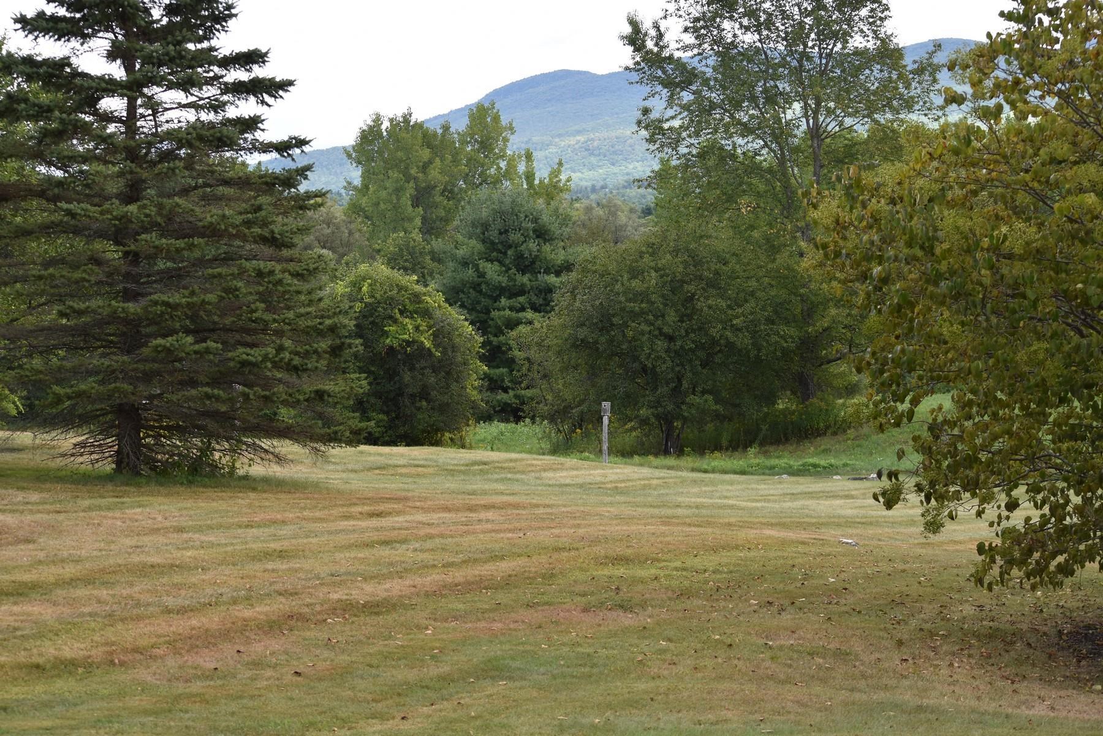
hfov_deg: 24.6
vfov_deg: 16.6
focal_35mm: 82
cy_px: 368
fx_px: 2528
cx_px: 552
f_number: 5.6
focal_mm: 55
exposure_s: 1/125
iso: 110
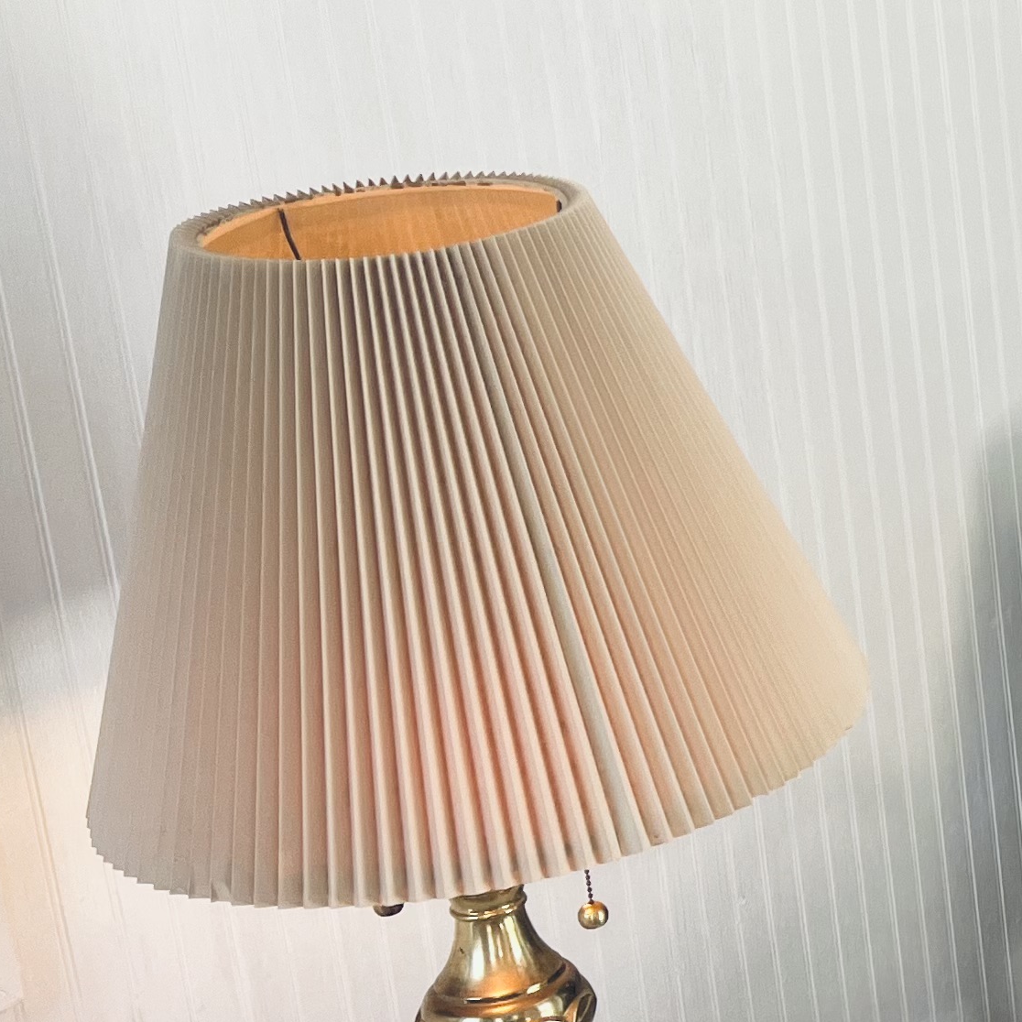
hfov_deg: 17.6
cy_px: 520
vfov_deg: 20.9
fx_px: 2772
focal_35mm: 83
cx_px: 1734
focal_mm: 5.1
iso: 40
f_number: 1.6
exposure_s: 1/259
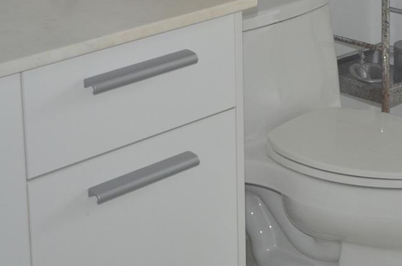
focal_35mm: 118
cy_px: -60
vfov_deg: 11.3
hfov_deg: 17.2
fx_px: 1315
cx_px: 343
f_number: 4.8
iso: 800
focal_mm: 32
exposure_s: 1/60
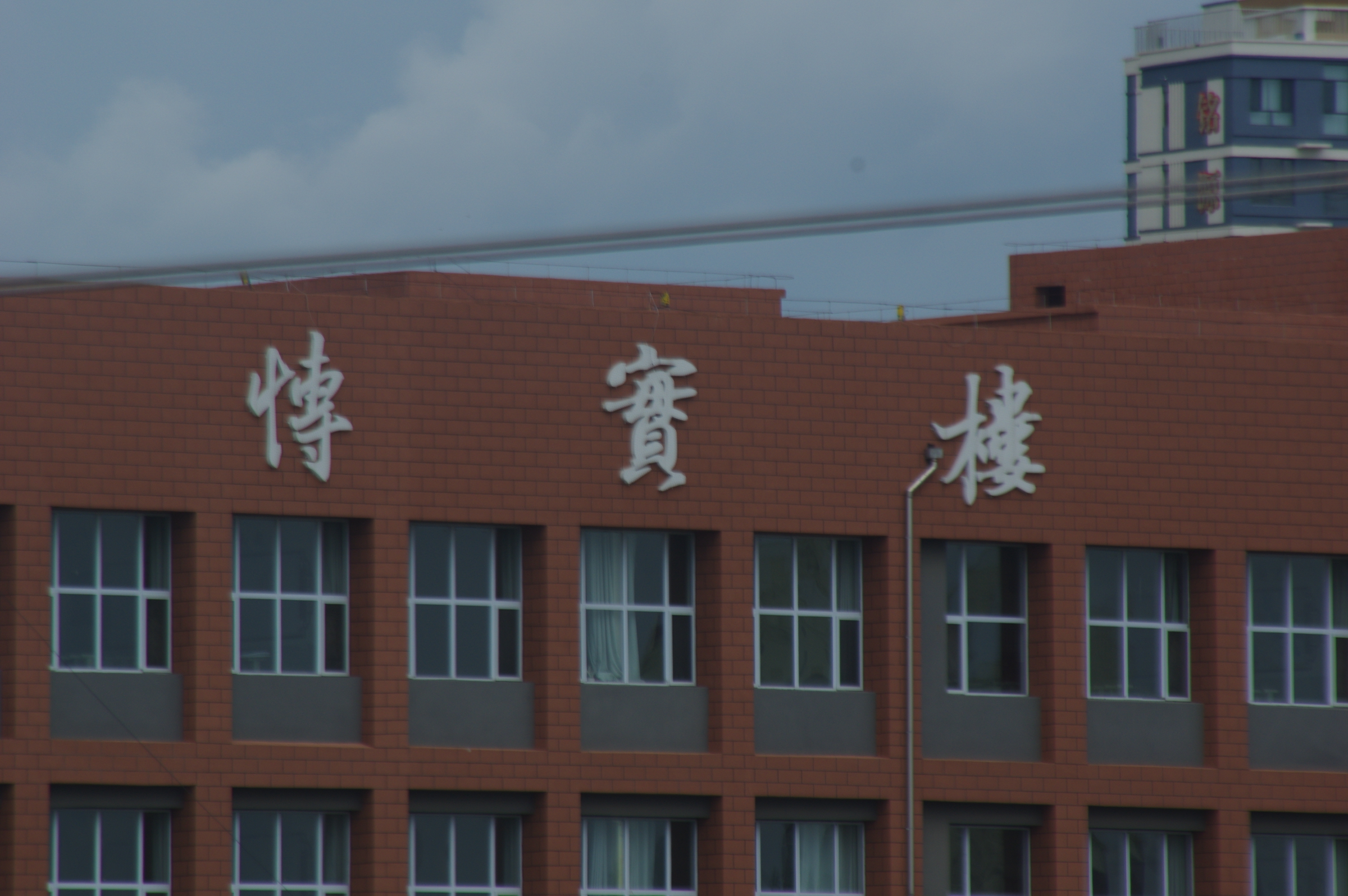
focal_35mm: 450
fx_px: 16836
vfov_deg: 3.0
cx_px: 674
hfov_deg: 4.6
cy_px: 448
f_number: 11
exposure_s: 1/250
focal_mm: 300
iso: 100
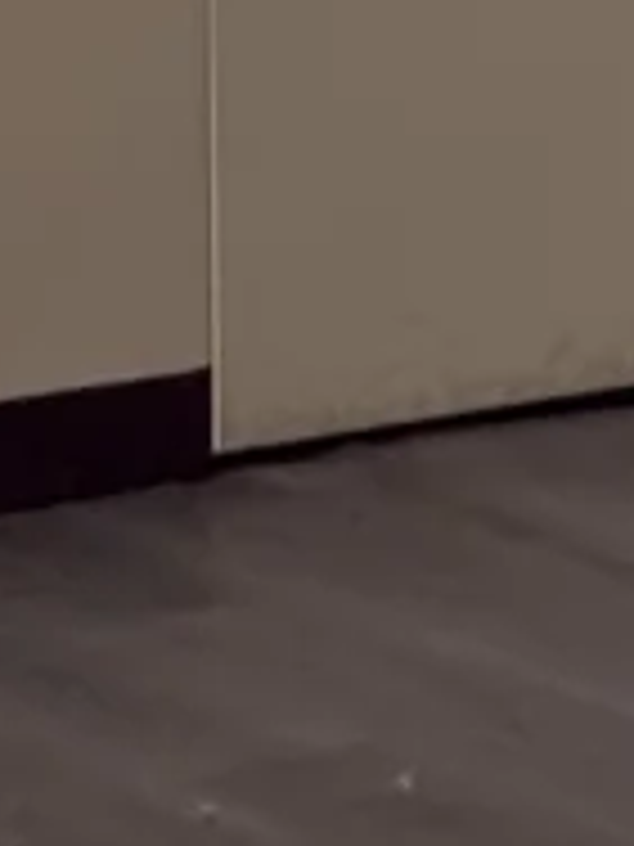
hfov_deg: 4.0
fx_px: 8962
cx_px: 1106
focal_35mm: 367
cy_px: -2097
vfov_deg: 5.0
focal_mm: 6.76
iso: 50
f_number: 1.78
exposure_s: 1/132
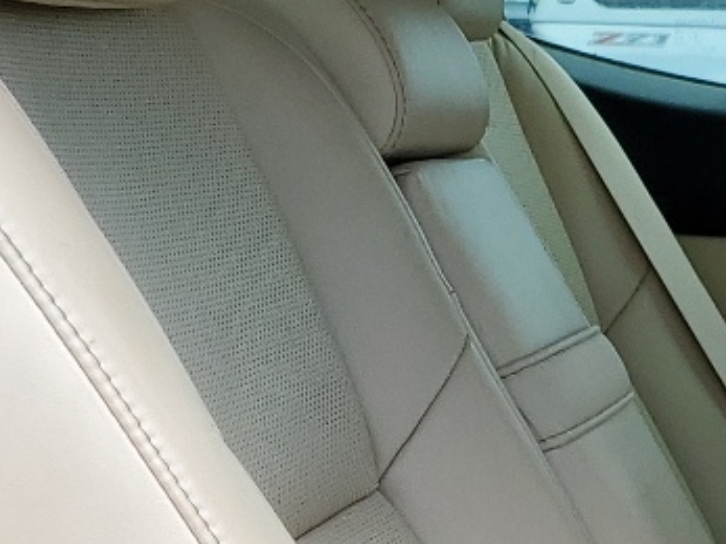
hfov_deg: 14.9
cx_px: 1178
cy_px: 757
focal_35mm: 120
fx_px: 2516
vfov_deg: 11.9
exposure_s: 1/667
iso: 50
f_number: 1.5
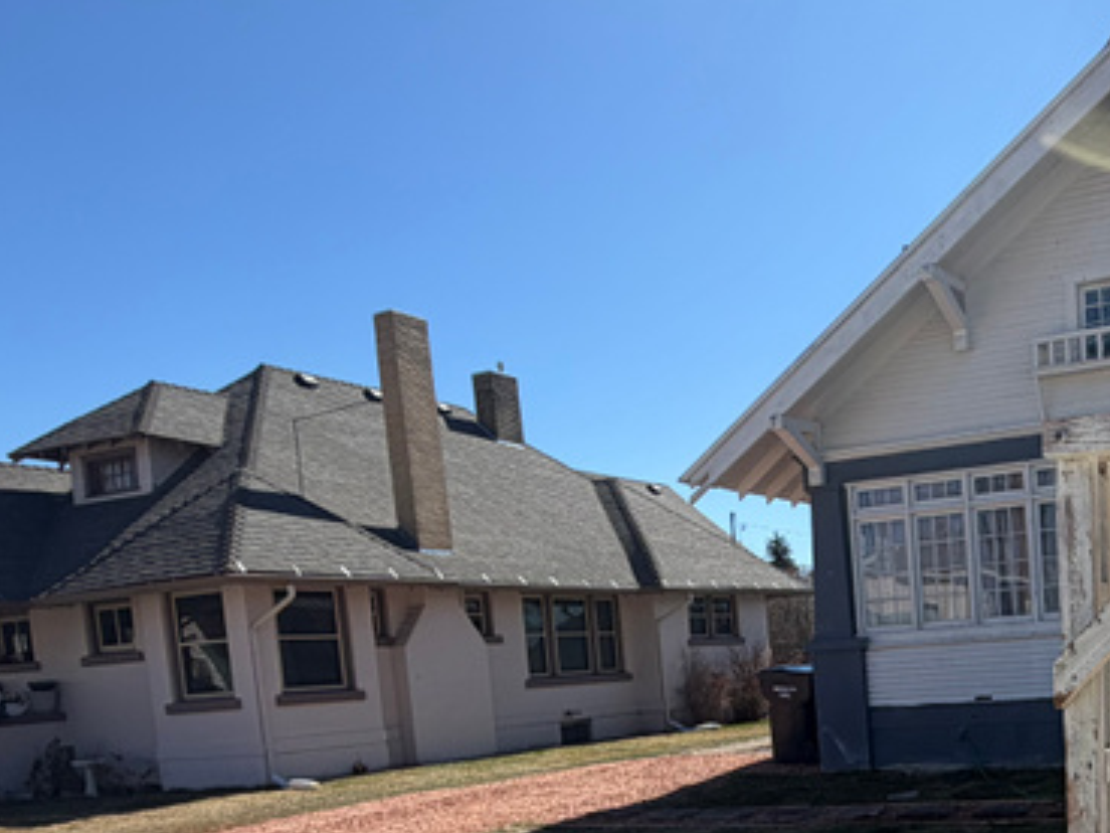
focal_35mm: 39
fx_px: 1251
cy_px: 764
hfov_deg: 44.9
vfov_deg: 34.6
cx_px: 923
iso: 20
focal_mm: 2.22
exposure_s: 1/876
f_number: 2.2
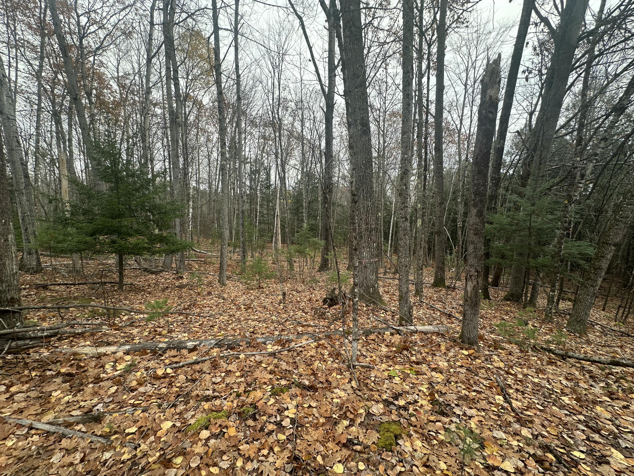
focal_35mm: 14
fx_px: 256
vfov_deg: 85.7
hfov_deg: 102.1
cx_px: 317
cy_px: 238
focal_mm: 2.22
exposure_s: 1/182
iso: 40
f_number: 2.2
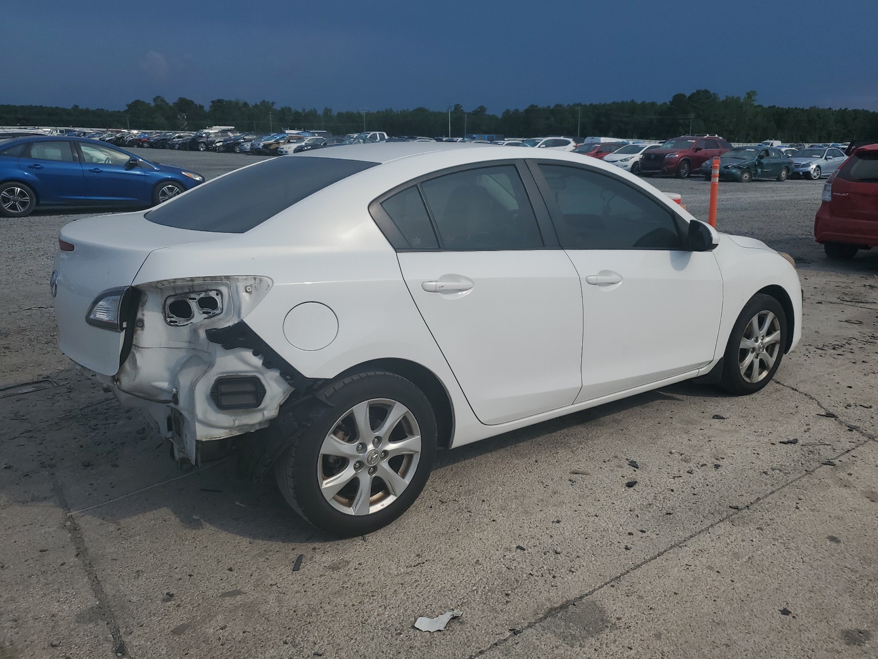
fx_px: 659
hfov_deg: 67.3
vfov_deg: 53.1
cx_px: 439
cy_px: 330
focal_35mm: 26
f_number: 1.5
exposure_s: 1/10000
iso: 50
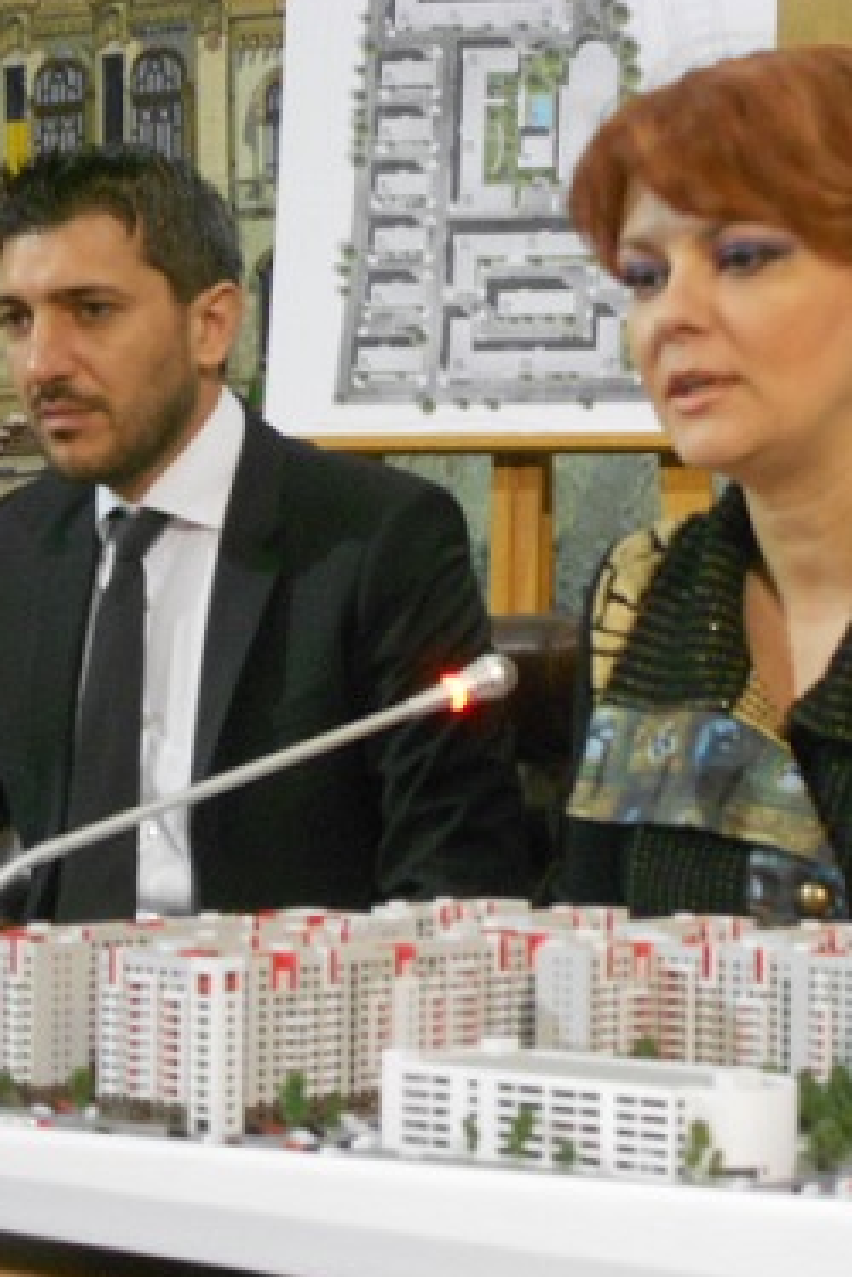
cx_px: 763
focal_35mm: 108
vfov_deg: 18.9
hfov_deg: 12.6
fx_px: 3834
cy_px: 630
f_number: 5.8
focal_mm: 13.5
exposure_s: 1/4
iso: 400
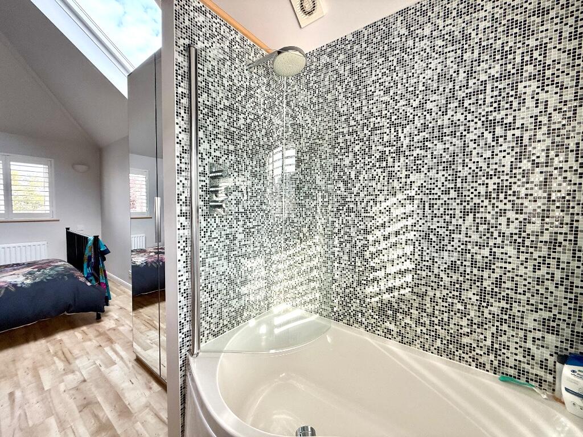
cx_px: 292
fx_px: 236
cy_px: 218
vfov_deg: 85.7
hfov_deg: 102.1
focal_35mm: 14
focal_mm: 2.22
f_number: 2.2
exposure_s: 1/164
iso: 50
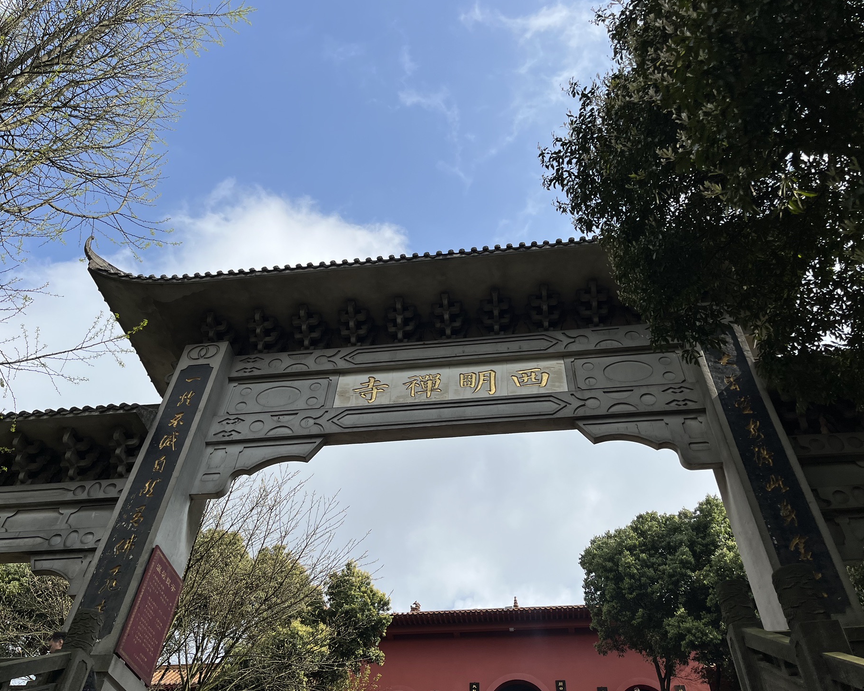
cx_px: 445
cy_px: 347
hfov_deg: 62.2
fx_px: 716
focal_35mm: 28
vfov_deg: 51.5
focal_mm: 5.1
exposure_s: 1/6173
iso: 50
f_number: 1.6
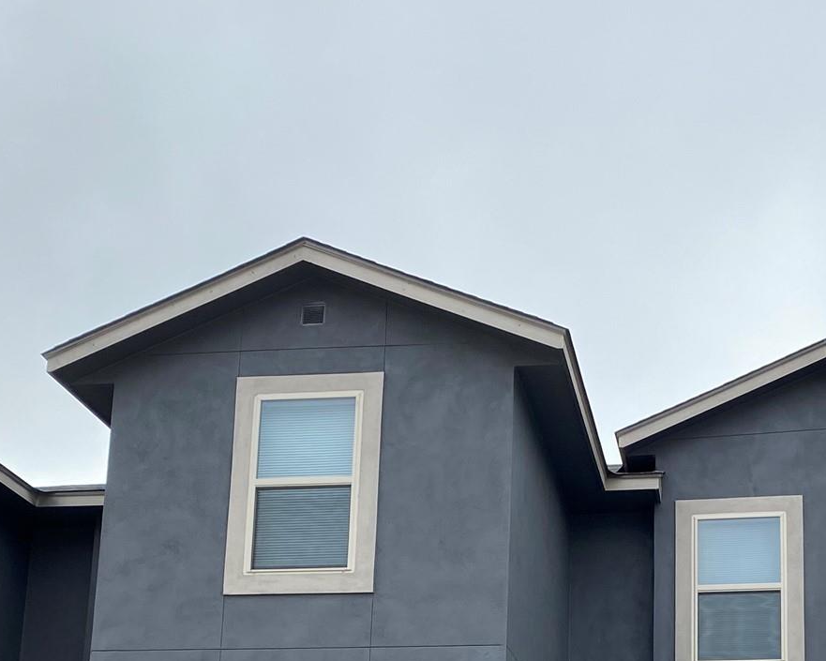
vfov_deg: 24.4
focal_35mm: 59
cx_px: 513
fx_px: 1442
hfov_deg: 31.8
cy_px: 697
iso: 32
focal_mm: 4.25
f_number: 1.8
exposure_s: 1/1193
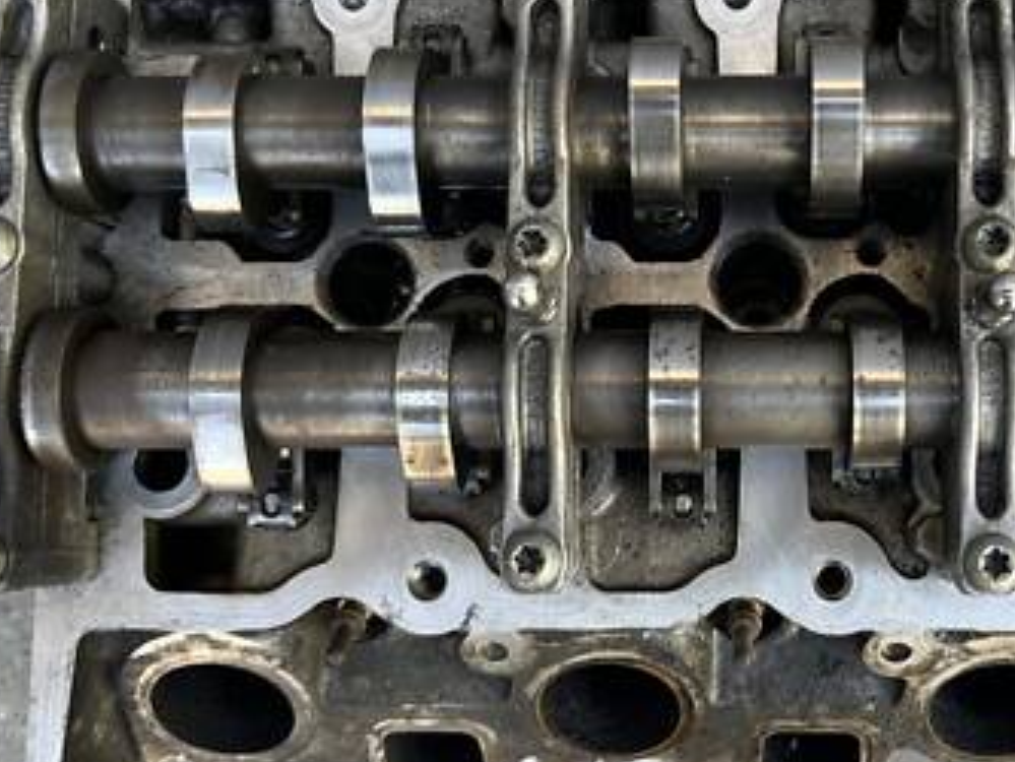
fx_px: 1467
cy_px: 323
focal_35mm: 50
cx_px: 732
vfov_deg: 29.1
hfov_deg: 37.4
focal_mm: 5.1
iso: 50
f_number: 1.6
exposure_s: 1/121
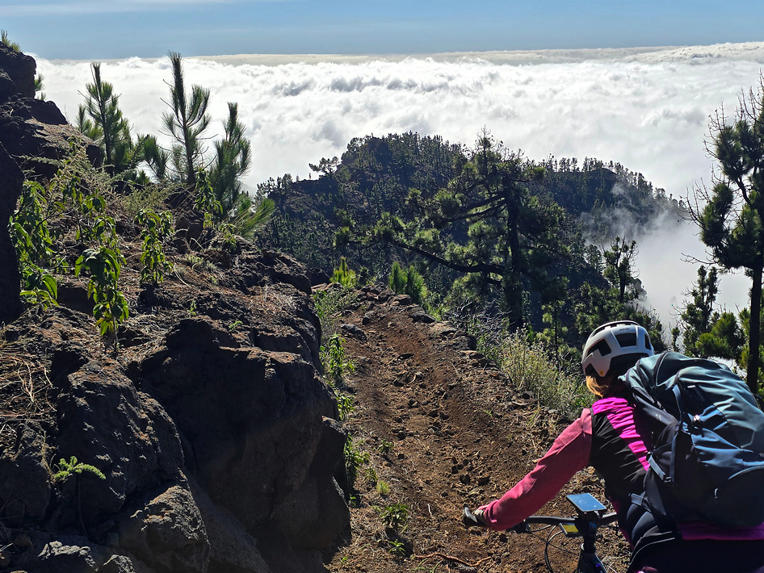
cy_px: 332
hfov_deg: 51.3
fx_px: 773
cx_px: 527
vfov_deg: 40.6
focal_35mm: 35
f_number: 1.7
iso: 12
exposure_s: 1/1453
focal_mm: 6.3
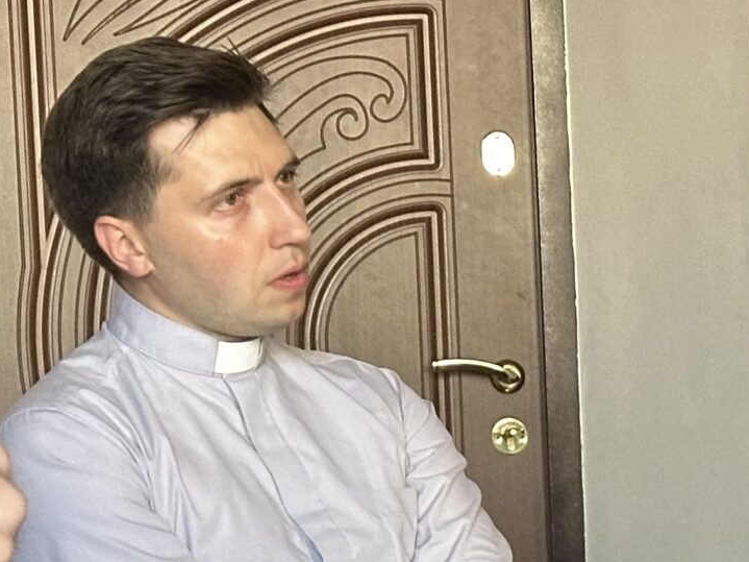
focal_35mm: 171
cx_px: 1280
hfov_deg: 10.9
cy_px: 632
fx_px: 3699
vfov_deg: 8.6
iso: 250
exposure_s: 1/58
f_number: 1.78
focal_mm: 6.86
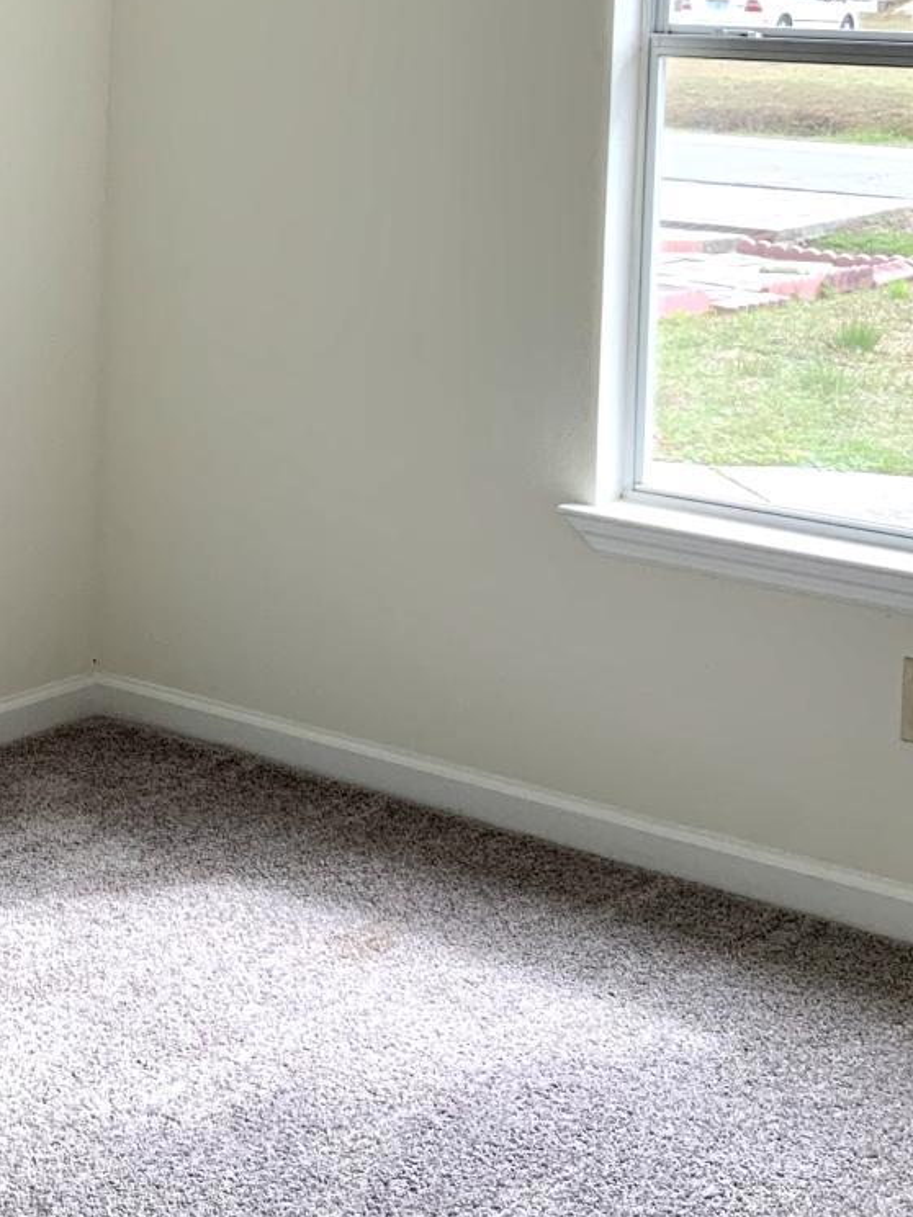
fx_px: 2743
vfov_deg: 24.4
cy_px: 149
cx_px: -83
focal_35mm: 78
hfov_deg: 18.2
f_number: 1.8
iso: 16
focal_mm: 3
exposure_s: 1/156
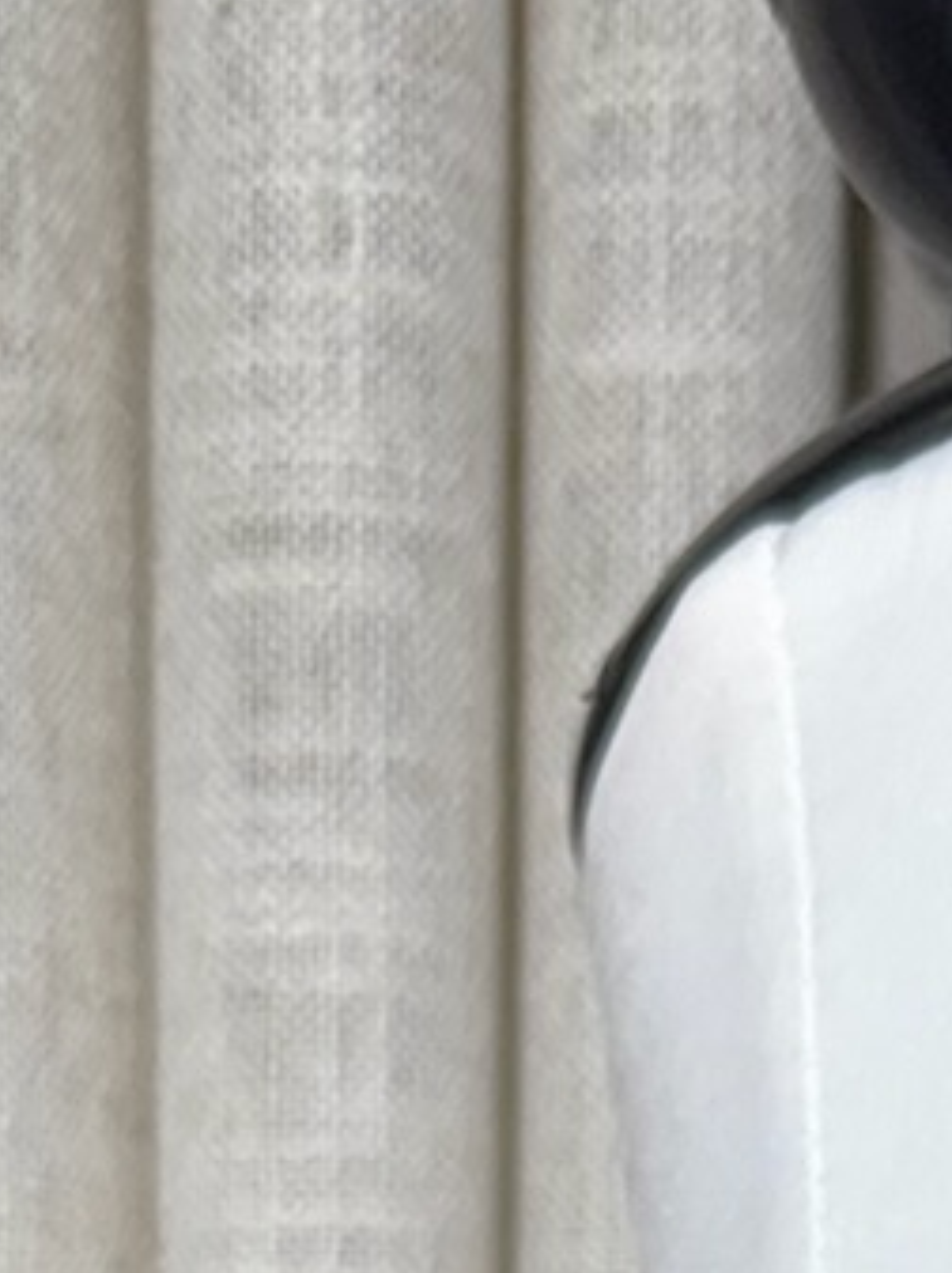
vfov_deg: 10.4
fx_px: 5364
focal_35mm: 146
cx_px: 680
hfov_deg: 10.1
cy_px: 3638
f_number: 1.78
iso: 100
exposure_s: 1/42
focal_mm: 6.76
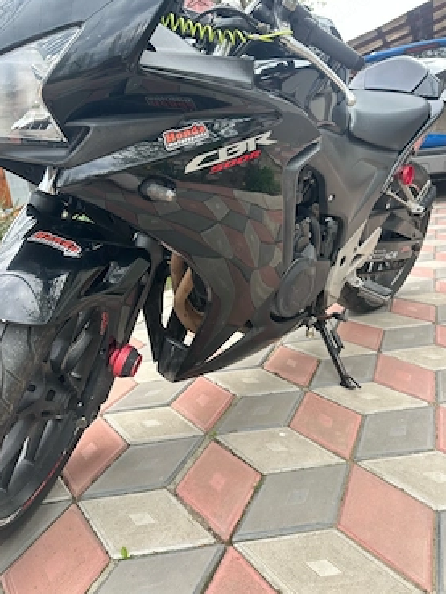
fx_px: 446
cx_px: 225
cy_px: 299
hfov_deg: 53.1
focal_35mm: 26
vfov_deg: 67.3
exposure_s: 1/361
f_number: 1.78
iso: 80
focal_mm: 6.86
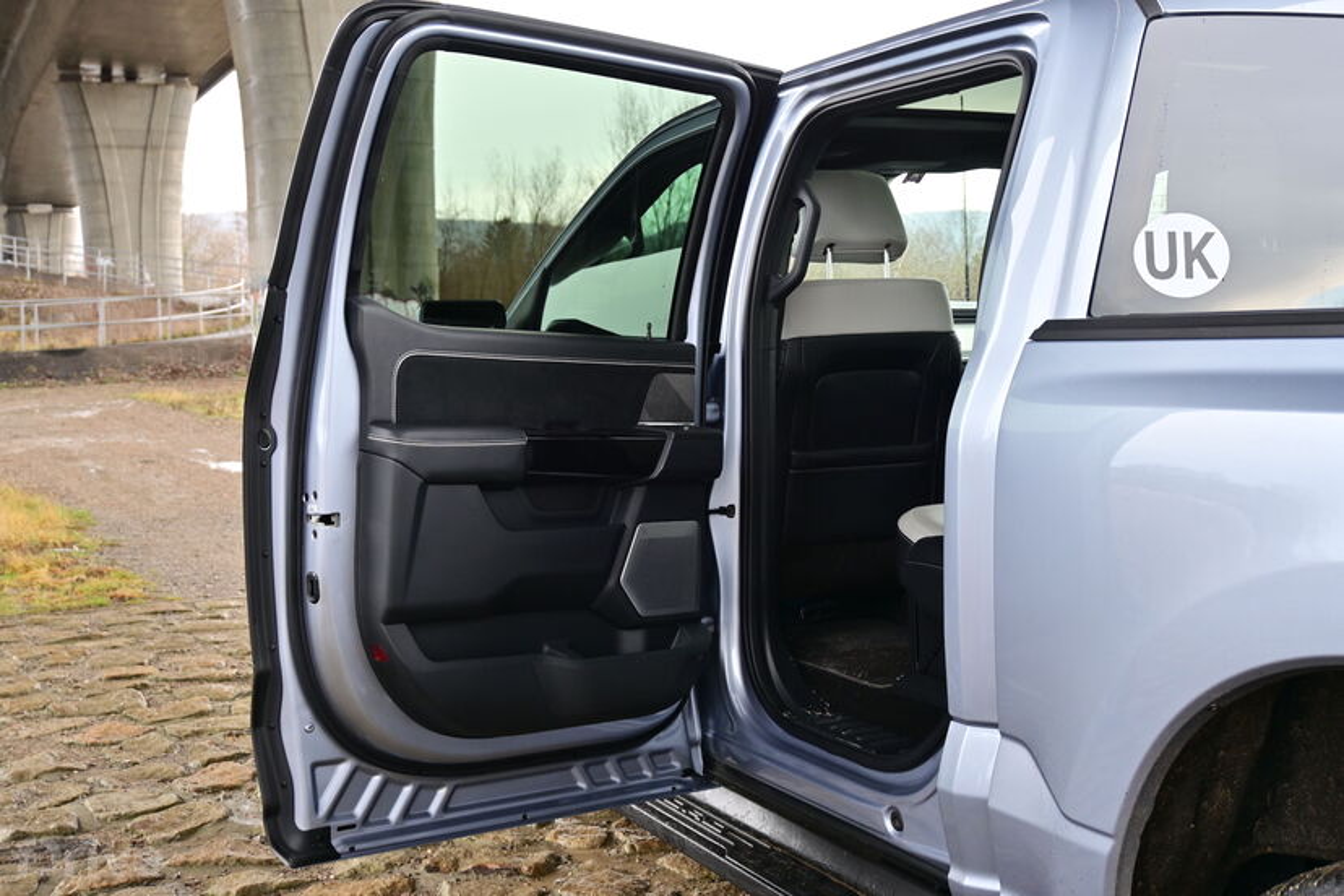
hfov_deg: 46.4
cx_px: 672
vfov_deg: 31.9
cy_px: 448
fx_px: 1568
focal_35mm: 42
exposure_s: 1/50
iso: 220
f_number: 4.5
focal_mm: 28
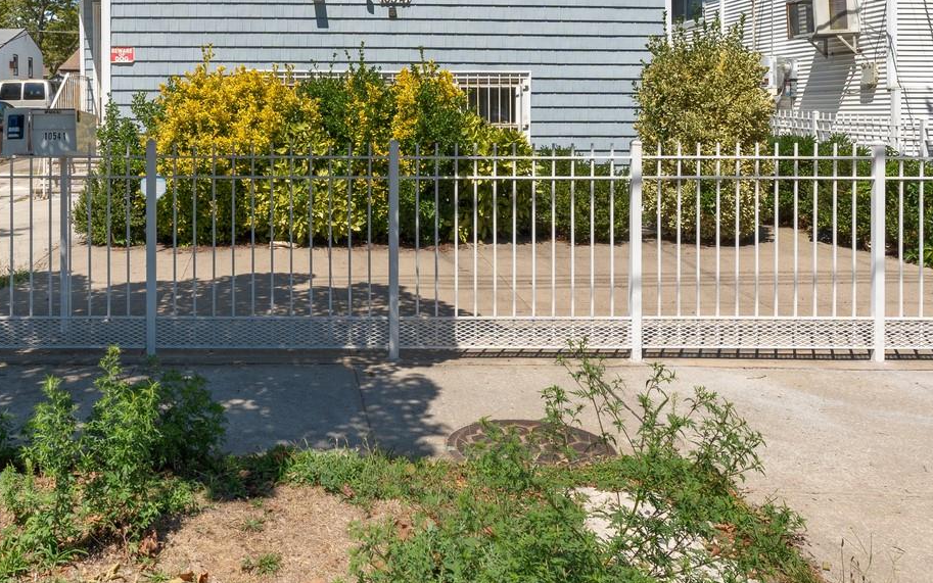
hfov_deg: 58.3
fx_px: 814
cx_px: 312
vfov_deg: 37.8
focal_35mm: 32
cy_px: 107
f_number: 10
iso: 200
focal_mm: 14
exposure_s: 1/160
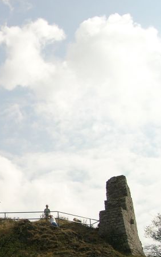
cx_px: -54
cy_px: 168
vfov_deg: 23.5
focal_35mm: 88
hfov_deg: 14.2
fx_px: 618
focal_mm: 9.82
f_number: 5.6
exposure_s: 1/588
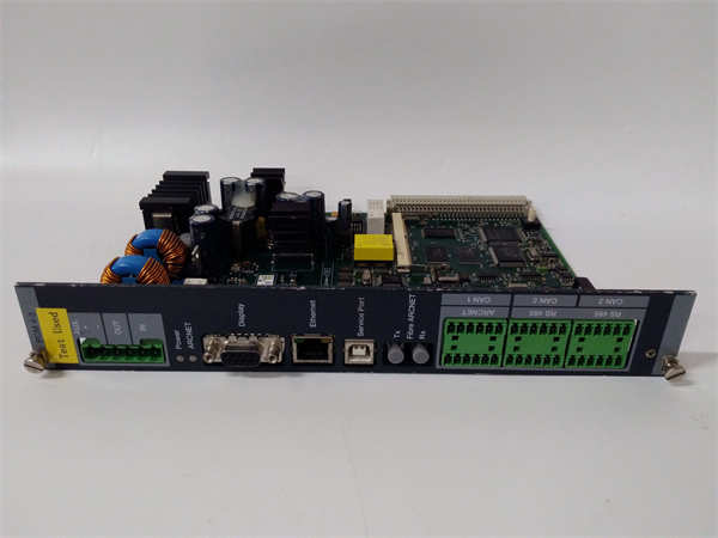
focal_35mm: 27
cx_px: 359
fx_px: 560
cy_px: 269
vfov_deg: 51.4
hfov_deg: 65.3
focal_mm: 3.79
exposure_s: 1/33
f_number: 2
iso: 341
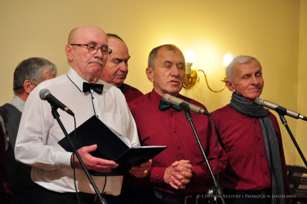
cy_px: 102
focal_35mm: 195
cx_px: 154
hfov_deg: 10.6
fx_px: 1661
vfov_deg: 7.0
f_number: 6.3
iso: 2500
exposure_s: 1/100
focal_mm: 130
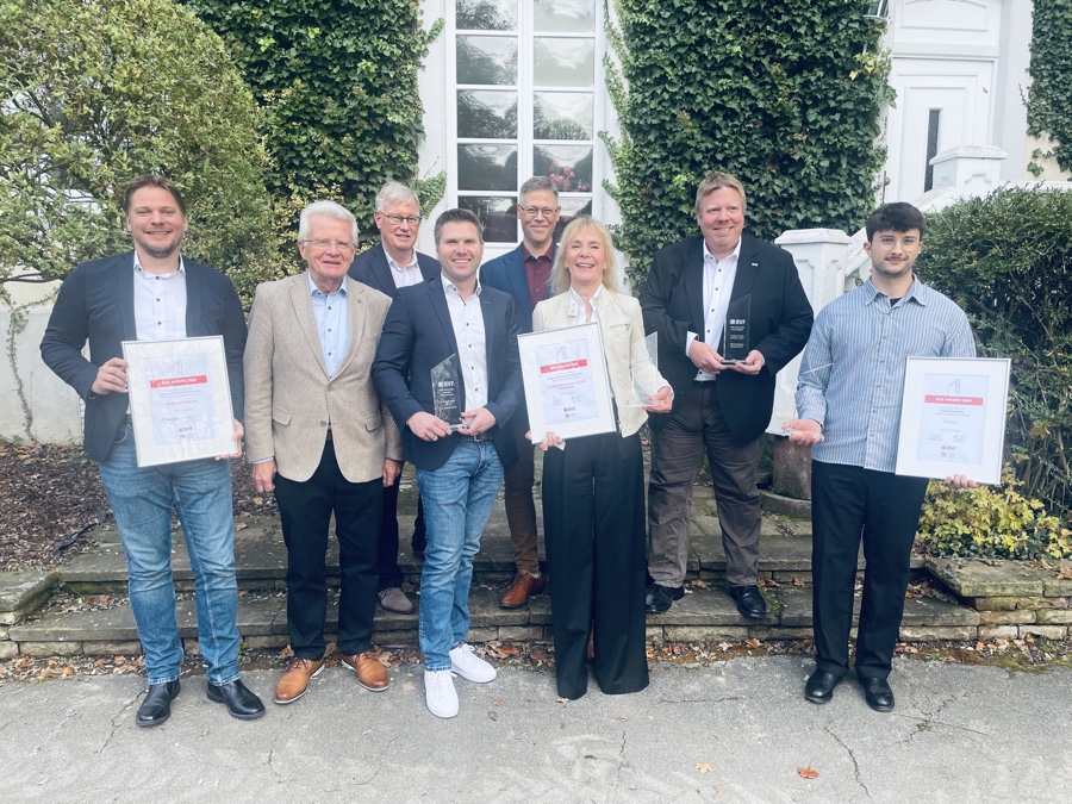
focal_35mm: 26
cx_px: 536
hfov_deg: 67.3
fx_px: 805
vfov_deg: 53.1
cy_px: 402
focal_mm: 4.2
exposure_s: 1/511
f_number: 1.6
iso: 32
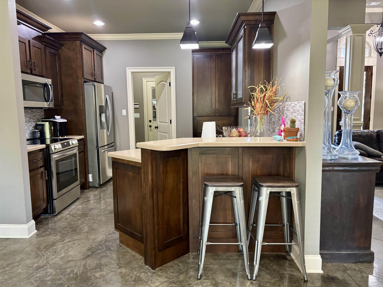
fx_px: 288
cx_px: 192
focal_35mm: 26
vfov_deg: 53.1
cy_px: 144
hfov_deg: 67.3
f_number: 1.6
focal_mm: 5.96
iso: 320
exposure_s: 1/60
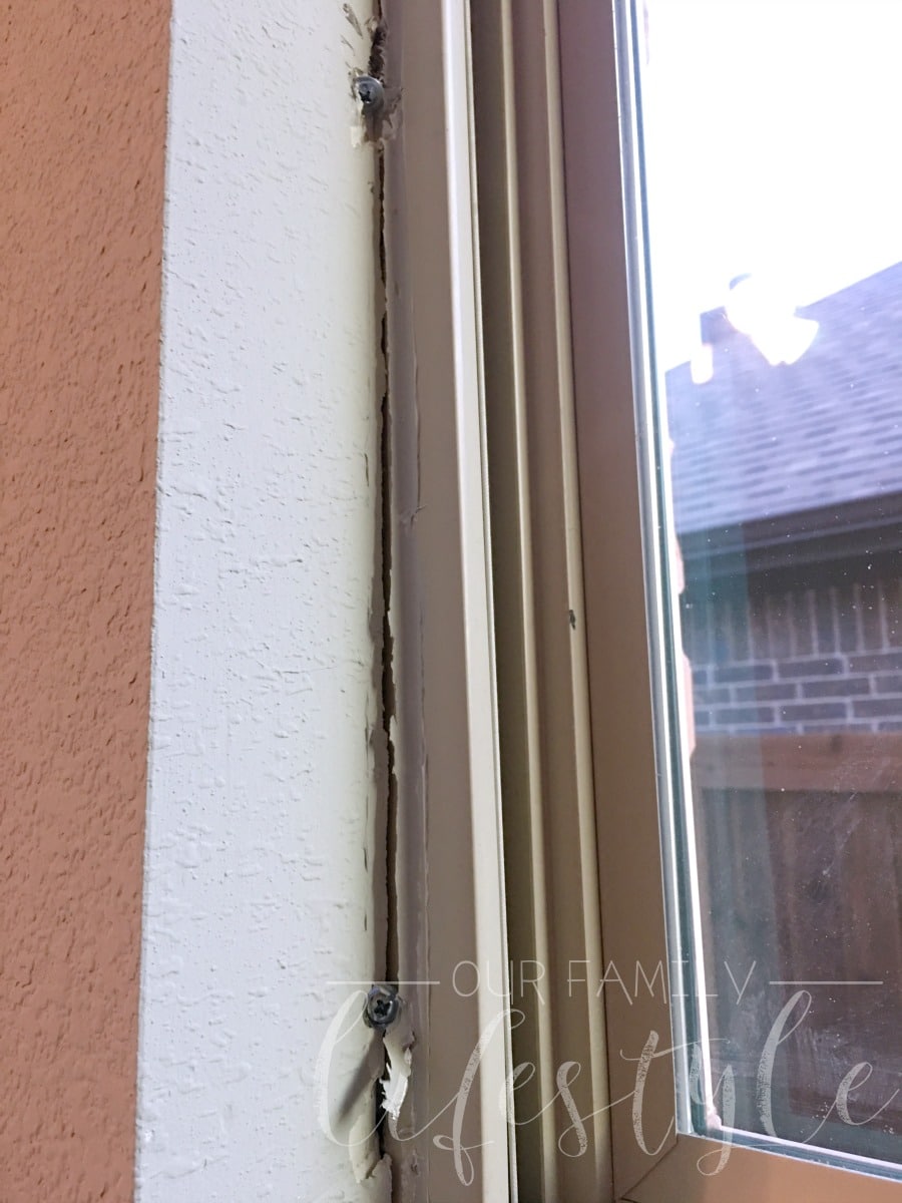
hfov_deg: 48.2
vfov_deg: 61.7
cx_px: 451
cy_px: 602
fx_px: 1008
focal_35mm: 29
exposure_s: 1/15
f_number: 2.2
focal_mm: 4.15
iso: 64
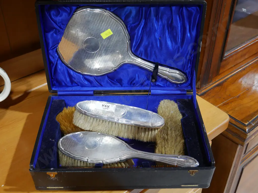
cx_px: 129
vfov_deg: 32.9
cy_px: 96
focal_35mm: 44
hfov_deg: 42.9
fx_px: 328
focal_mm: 22
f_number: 4.7
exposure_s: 1/60
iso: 1000
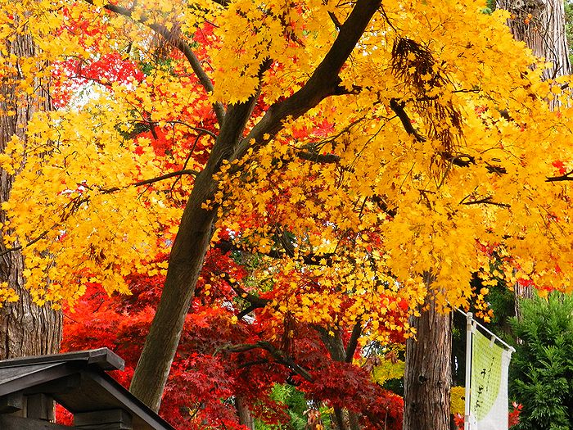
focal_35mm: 100
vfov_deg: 14.8
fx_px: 1655
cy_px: 215
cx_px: 286
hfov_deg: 19.6
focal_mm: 17.7
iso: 400
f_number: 5.6
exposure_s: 1/200
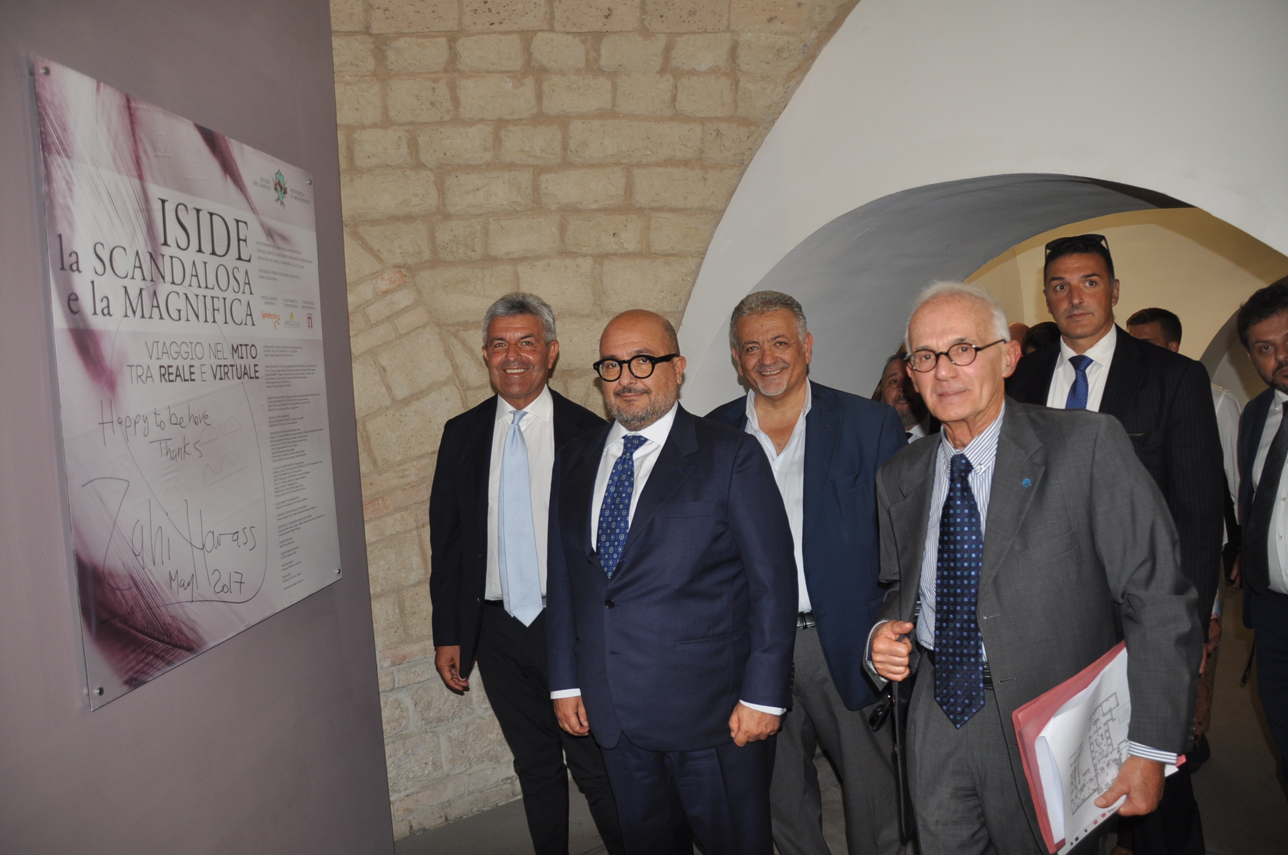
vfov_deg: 47.8
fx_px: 965
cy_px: 428
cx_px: 644
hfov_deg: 67.4
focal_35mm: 27
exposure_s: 1/100
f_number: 3.5
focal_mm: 18
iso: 320
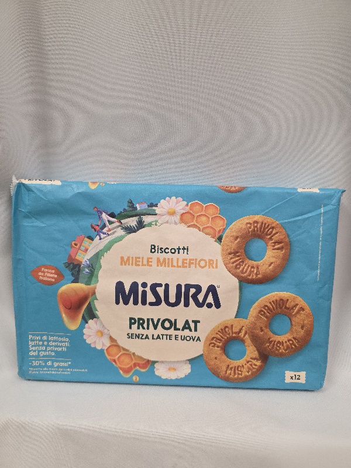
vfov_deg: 73.9
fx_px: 311
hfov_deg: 58.9
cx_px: 176
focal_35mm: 23
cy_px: 234
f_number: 1.7
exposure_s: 1/101
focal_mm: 6.3
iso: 400
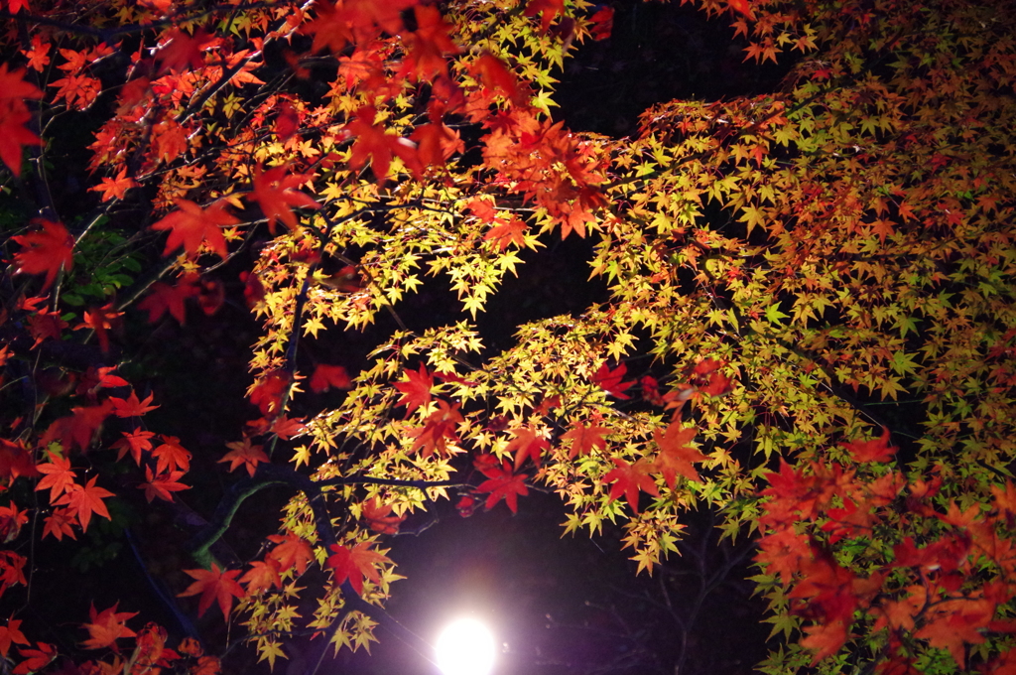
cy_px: 338
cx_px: 508
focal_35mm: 90
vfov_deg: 15.1
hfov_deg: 22.6
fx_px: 2537
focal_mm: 60
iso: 3200
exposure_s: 1/30
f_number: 4.5
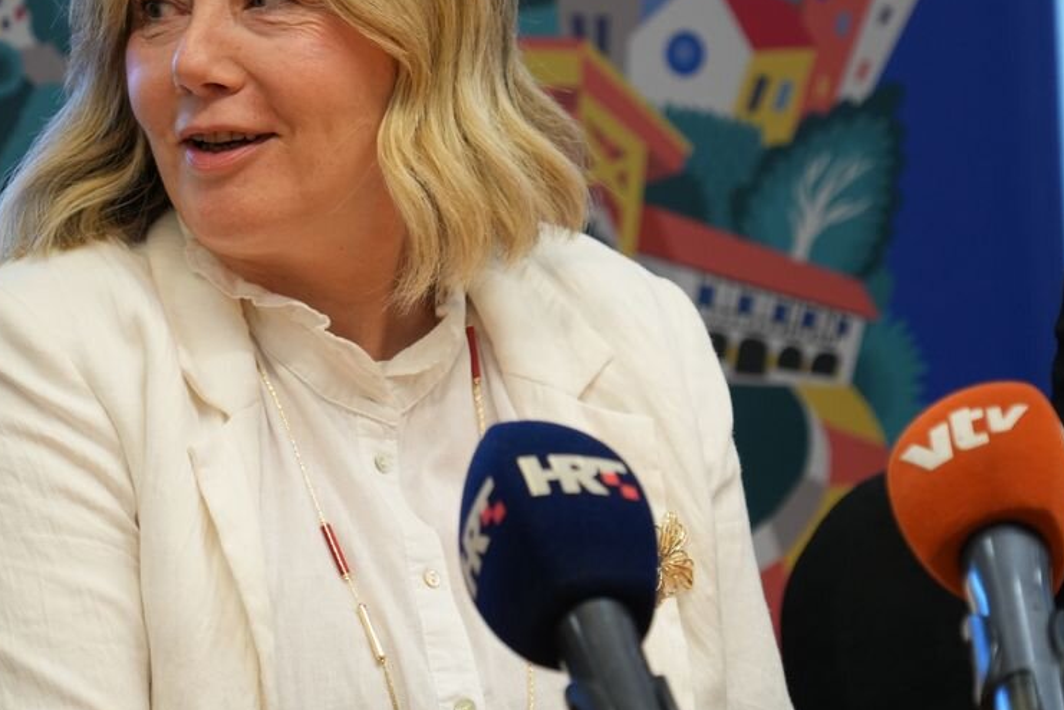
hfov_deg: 9.5
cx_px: 370
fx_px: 6413
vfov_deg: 6.3
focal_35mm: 217
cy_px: 242
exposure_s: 1/200
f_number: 6.3
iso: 2000
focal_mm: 157
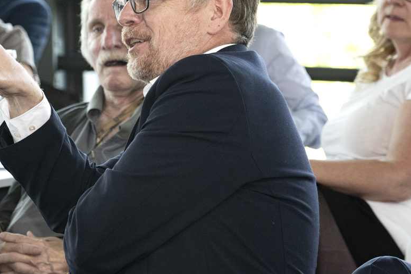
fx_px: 2659
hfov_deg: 8.8
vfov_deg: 5.9
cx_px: 114
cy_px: 92
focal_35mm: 233
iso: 1600
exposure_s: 1/200
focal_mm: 139
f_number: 7.1
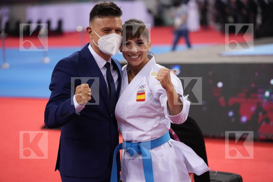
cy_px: 91
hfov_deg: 19.3
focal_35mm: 106
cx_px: 136
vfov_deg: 12.9
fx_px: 804
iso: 4000
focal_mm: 106
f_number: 2.8
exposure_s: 1/1000
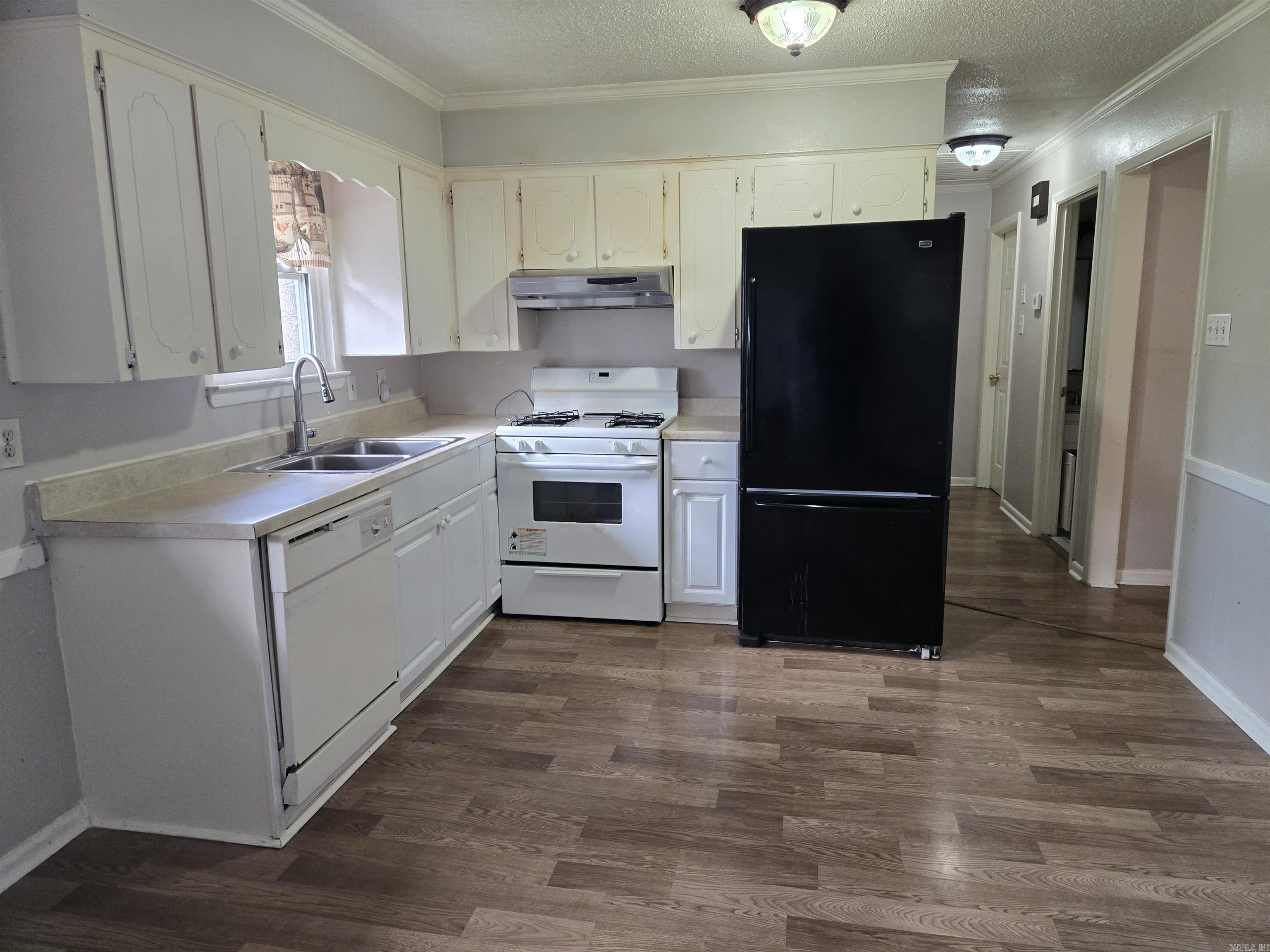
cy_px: 476
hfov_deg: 73.9
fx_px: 844
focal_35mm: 23
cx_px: 635
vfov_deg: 58.9
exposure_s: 1/120
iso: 400
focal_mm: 5.4
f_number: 1.8
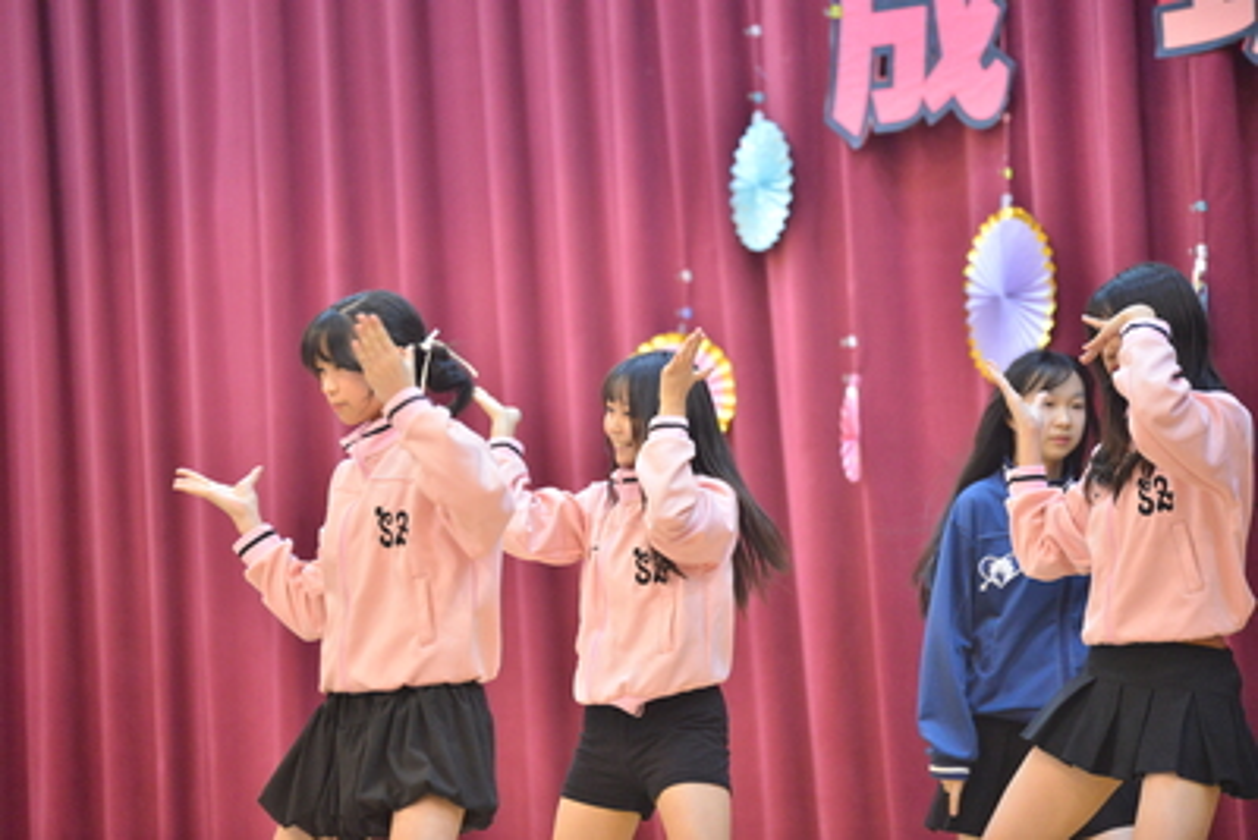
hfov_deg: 10.3
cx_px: 629
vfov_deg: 6.9
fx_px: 6991
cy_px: 420
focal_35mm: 200
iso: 3200
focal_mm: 200
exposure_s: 1/250
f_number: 2.8
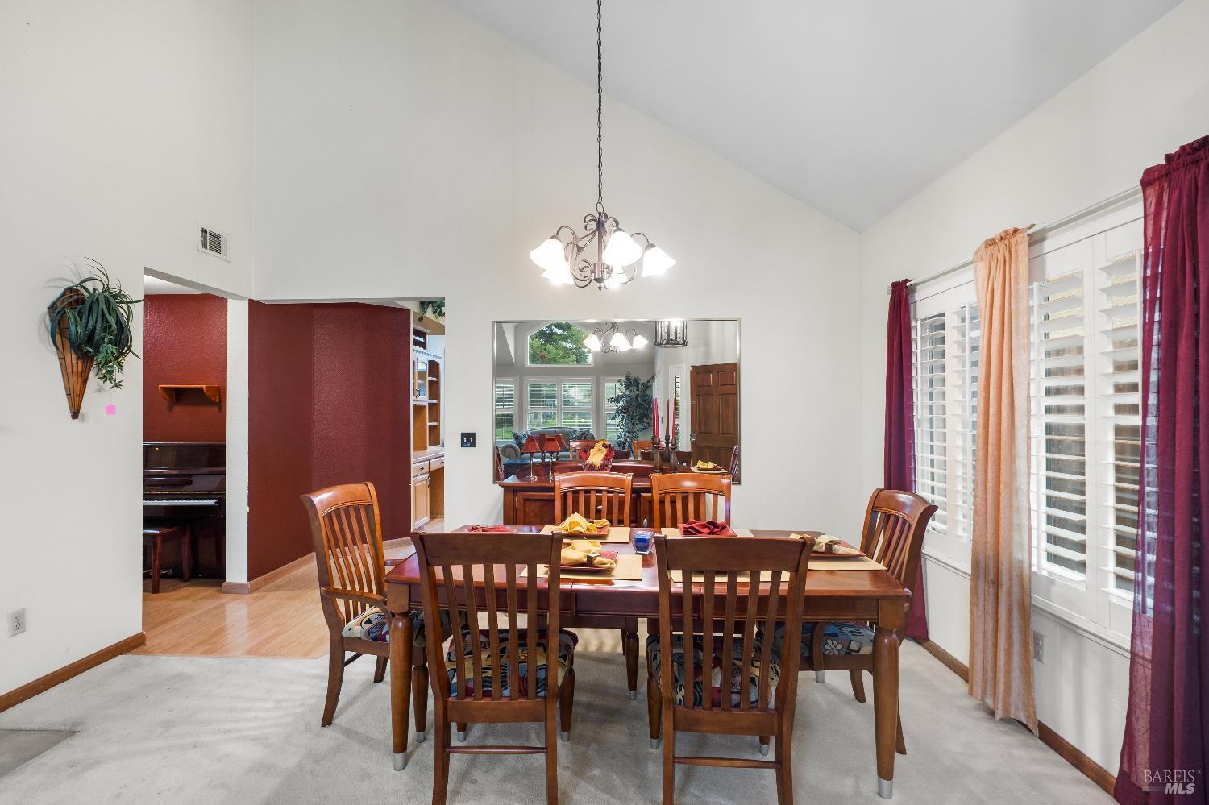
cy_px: 402
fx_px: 504
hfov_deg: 100.4
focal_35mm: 15
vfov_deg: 77.3
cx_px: 604
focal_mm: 10
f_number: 5
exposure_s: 1/7
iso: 160
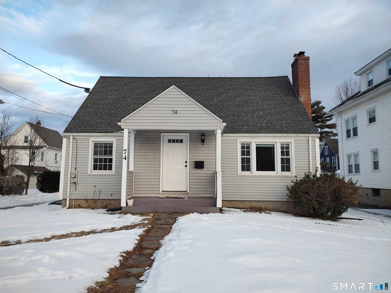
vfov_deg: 56.8
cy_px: 146
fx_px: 271
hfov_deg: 71.6
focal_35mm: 24
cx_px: 196
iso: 104
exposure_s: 1/120
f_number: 1.9
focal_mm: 5.88
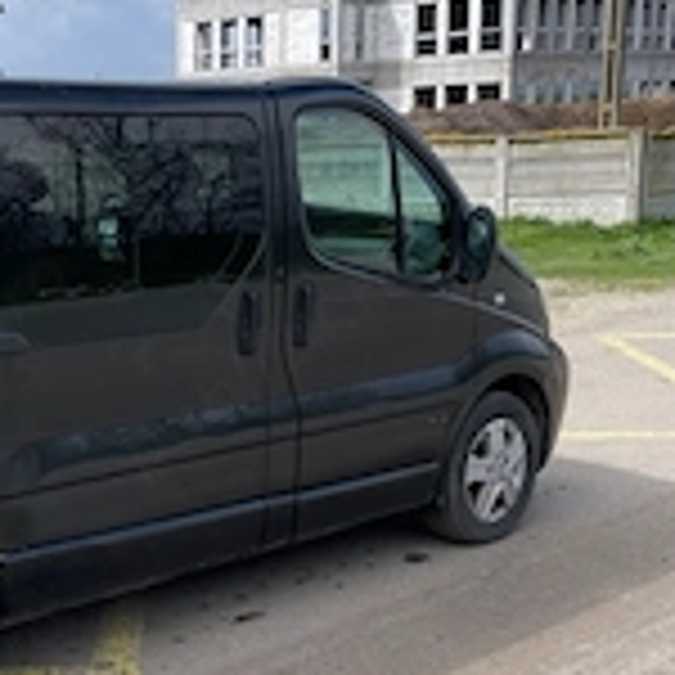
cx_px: 9
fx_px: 1302
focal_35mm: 59
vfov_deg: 29.0
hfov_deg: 27.5
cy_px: 418
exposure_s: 1/2123
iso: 32
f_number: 1.6
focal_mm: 5.1
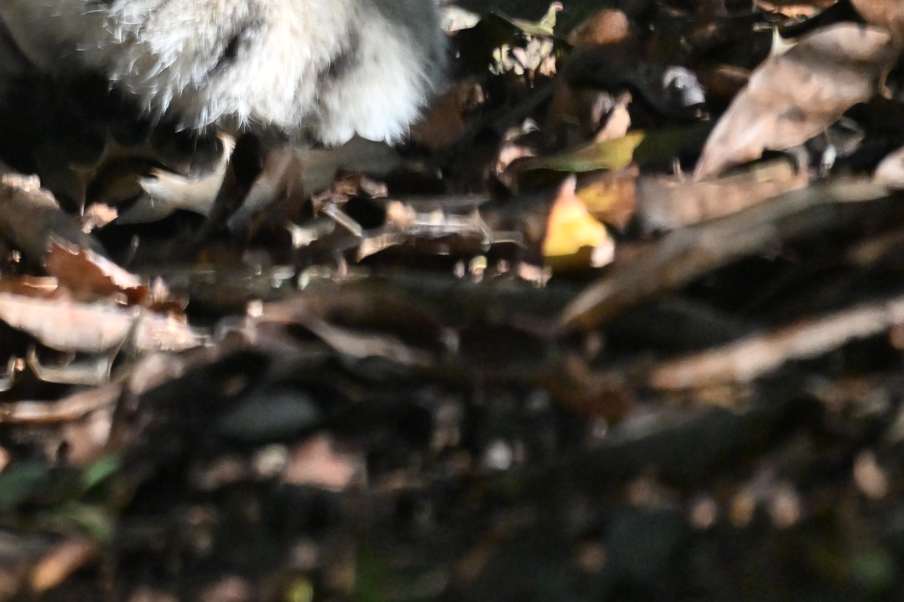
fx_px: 48436
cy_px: -357
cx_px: -498
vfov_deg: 0.7
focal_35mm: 1929
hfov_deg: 1.1
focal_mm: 600
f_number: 6.3
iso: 3200
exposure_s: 1/1600
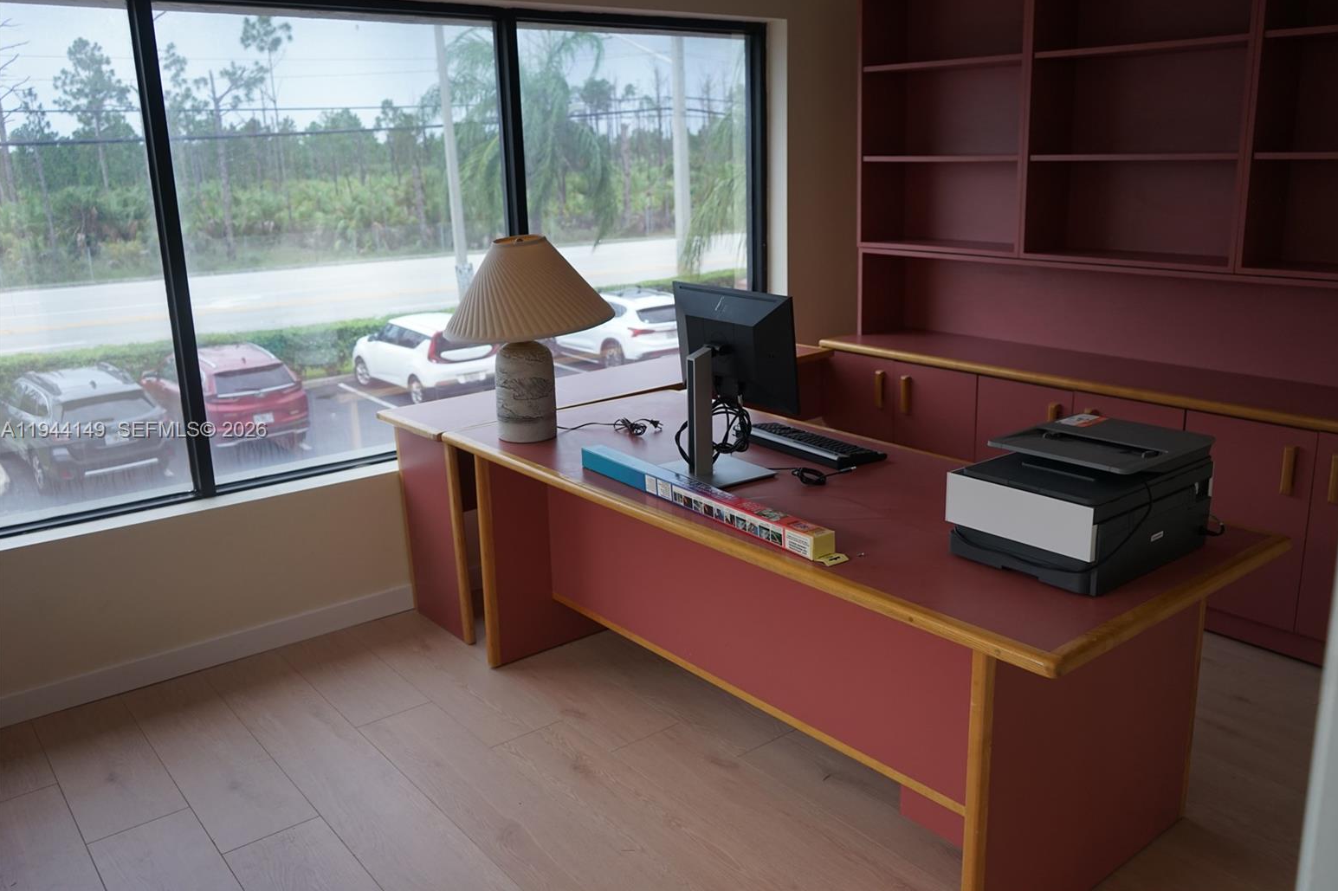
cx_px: 690
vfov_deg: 44.9
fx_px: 1077
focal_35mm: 29
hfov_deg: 63.7
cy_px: 431
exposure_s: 1/160
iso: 500
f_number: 4
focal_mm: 28
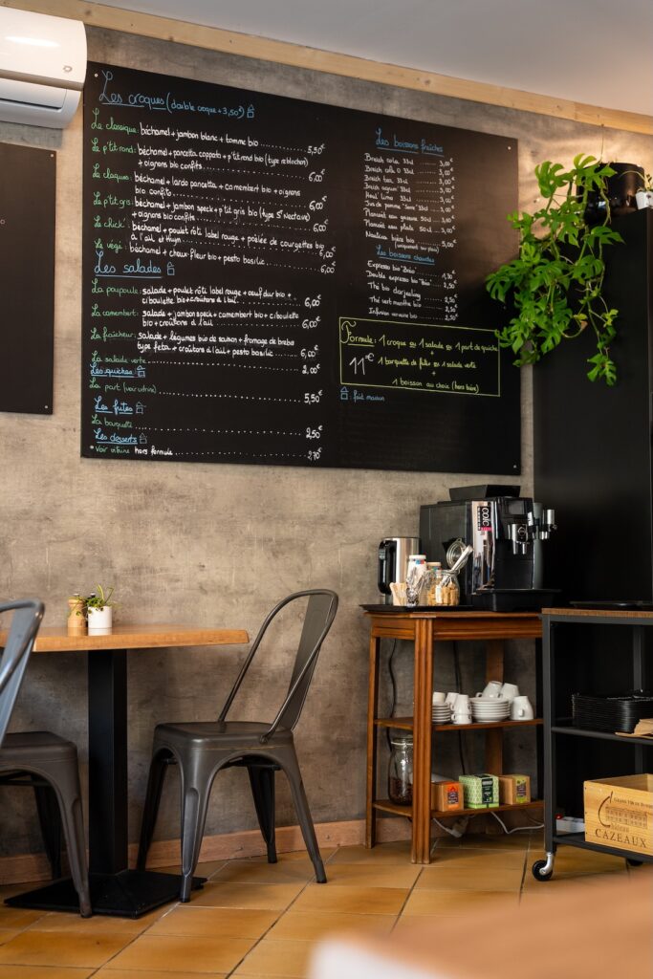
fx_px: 1335
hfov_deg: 27.5
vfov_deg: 40.3
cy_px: 490
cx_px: 326
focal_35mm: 49
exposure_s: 1/50
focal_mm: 49.1
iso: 500
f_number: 4
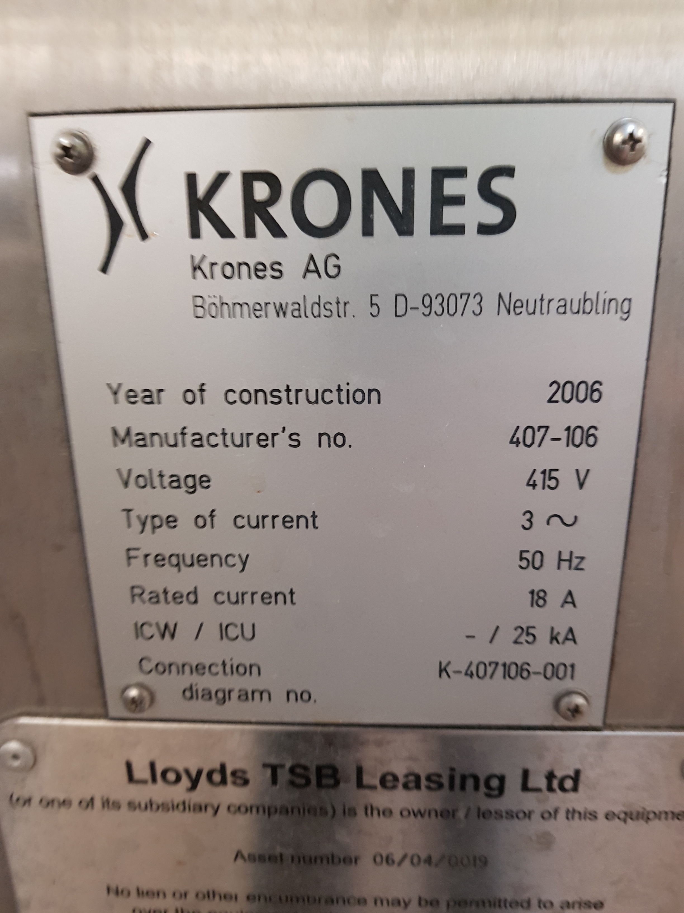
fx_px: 685
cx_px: 342
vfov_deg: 67.3
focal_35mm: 26
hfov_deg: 53.1
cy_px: 456
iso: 200
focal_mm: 4.3
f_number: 1.7
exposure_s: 1/11
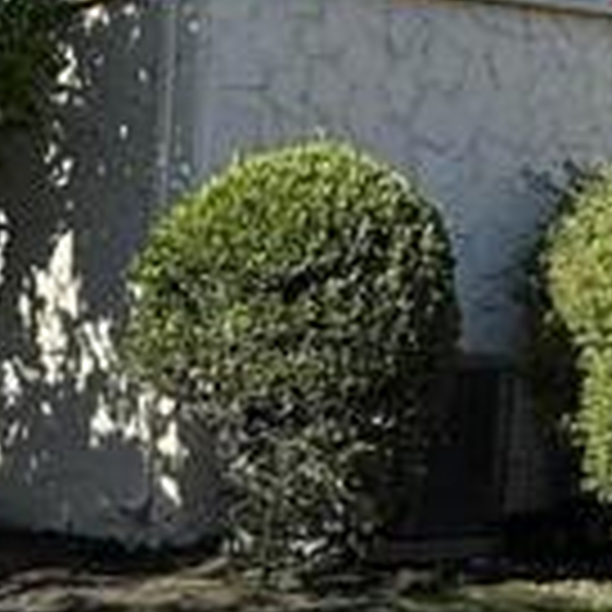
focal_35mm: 93
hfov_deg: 16.4
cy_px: 810
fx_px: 1860
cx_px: -400
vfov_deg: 17.5
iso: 50
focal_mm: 2.22
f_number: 2.2
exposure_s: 1/1087
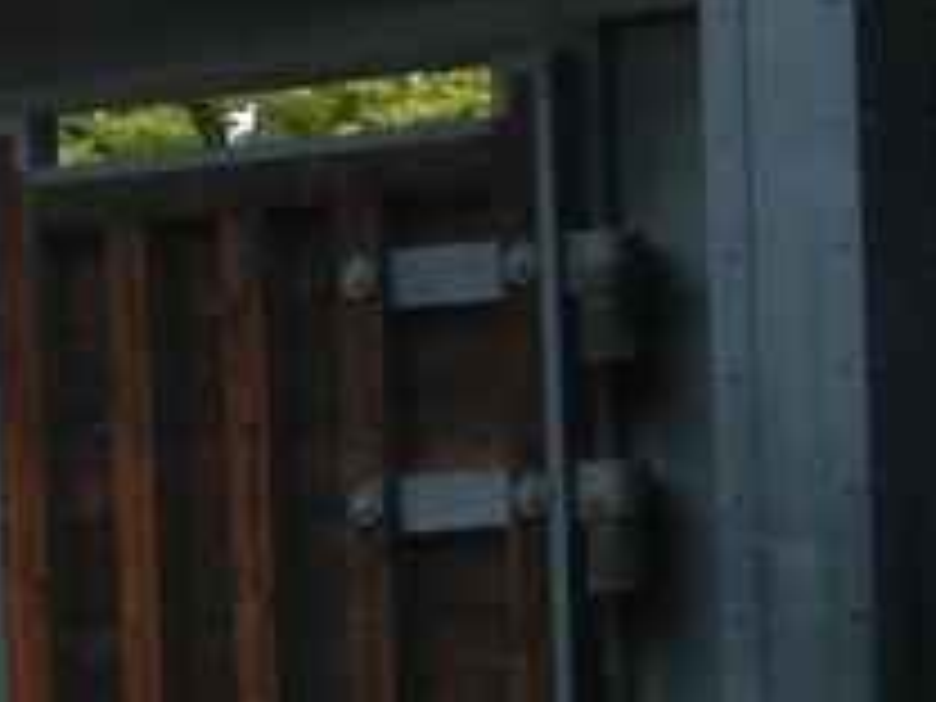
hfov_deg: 9.2
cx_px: -50
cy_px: 443
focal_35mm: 213
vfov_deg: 7.0
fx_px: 5759
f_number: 5.6
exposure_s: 1/125
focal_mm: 30
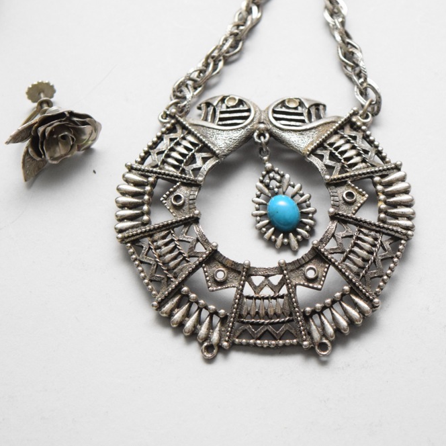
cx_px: 235
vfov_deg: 16.5
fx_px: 1540
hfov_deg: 16.5
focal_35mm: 106
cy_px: 223
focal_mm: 55
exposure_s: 1/60
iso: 3200
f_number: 5.6
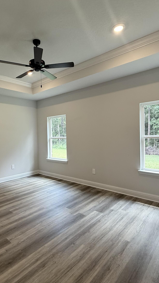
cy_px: 139
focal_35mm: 21
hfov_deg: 53.0
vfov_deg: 83.8
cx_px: 60
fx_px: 157
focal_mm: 2.22
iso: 125
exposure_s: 1/120
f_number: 2.2
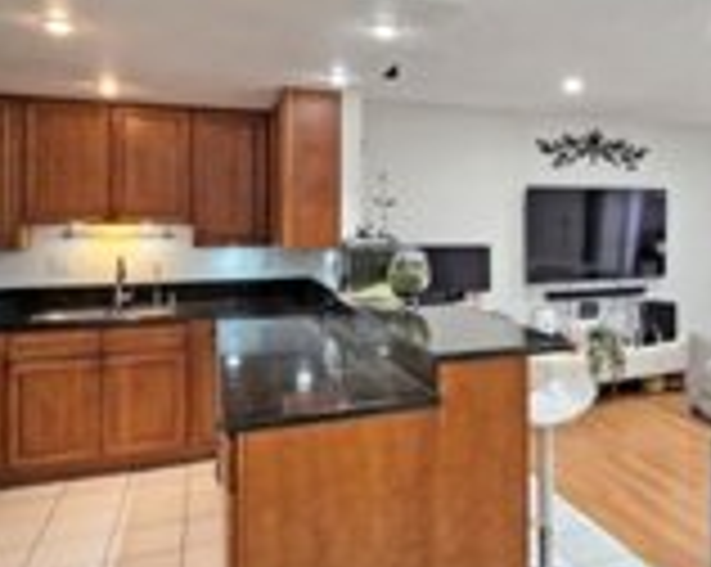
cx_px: 518
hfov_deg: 57.9
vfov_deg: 49.3
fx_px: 609
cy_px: 207
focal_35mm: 29
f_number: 2.2
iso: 250
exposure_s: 1/60
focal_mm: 2.2
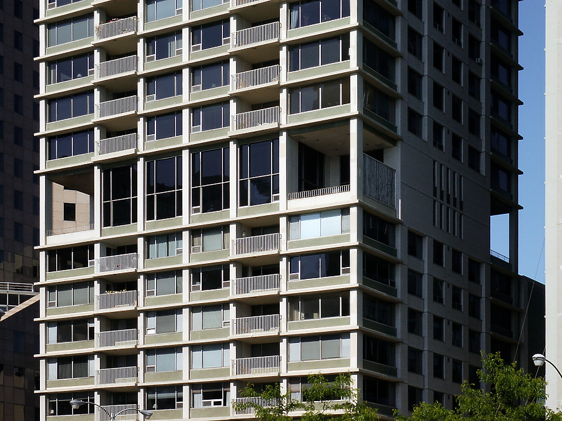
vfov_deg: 18.7
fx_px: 1283
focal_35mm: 79
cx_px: 281
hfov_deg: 24.7
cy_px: 210
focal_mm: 15.82
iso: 64
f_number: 8
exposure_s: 1/250
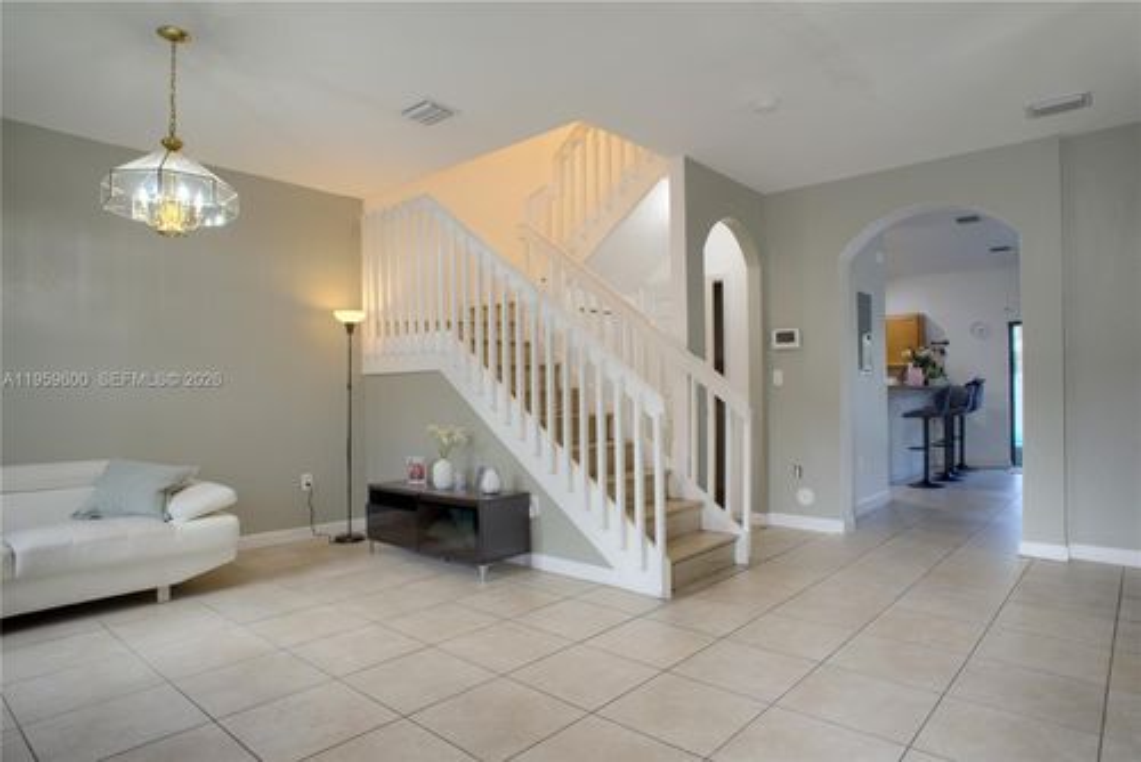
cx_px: 570
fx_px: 666
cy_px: 381
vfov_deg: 59.6
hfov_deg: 81.2
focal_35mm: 21
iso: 100
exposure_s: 1/3.33
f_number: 8
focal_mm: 13.8
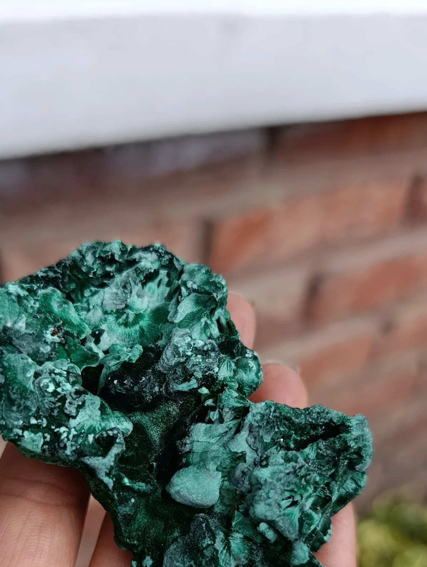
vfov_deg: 48.3
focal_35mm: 37
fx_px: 607
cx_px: 179
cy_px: 422
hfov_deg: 38.7
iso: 50
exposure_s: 1/317
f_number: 1.65
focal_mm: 6.11
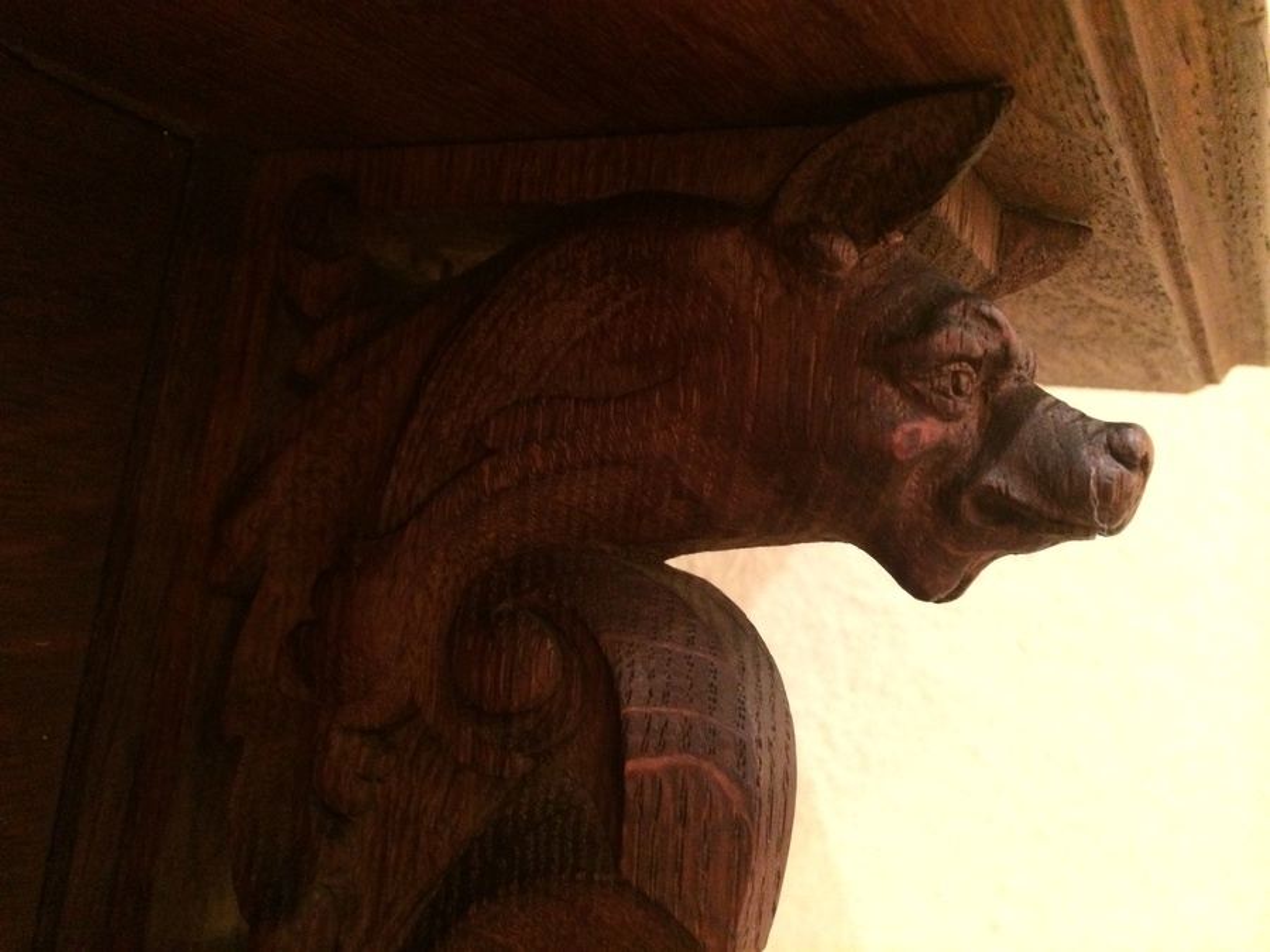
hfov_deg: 60.0
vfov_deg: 46.8
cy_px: 476
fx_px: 1101
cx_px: 635
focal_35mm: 30
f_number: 2.2
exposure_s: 1/15
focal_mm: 4.12
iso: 400
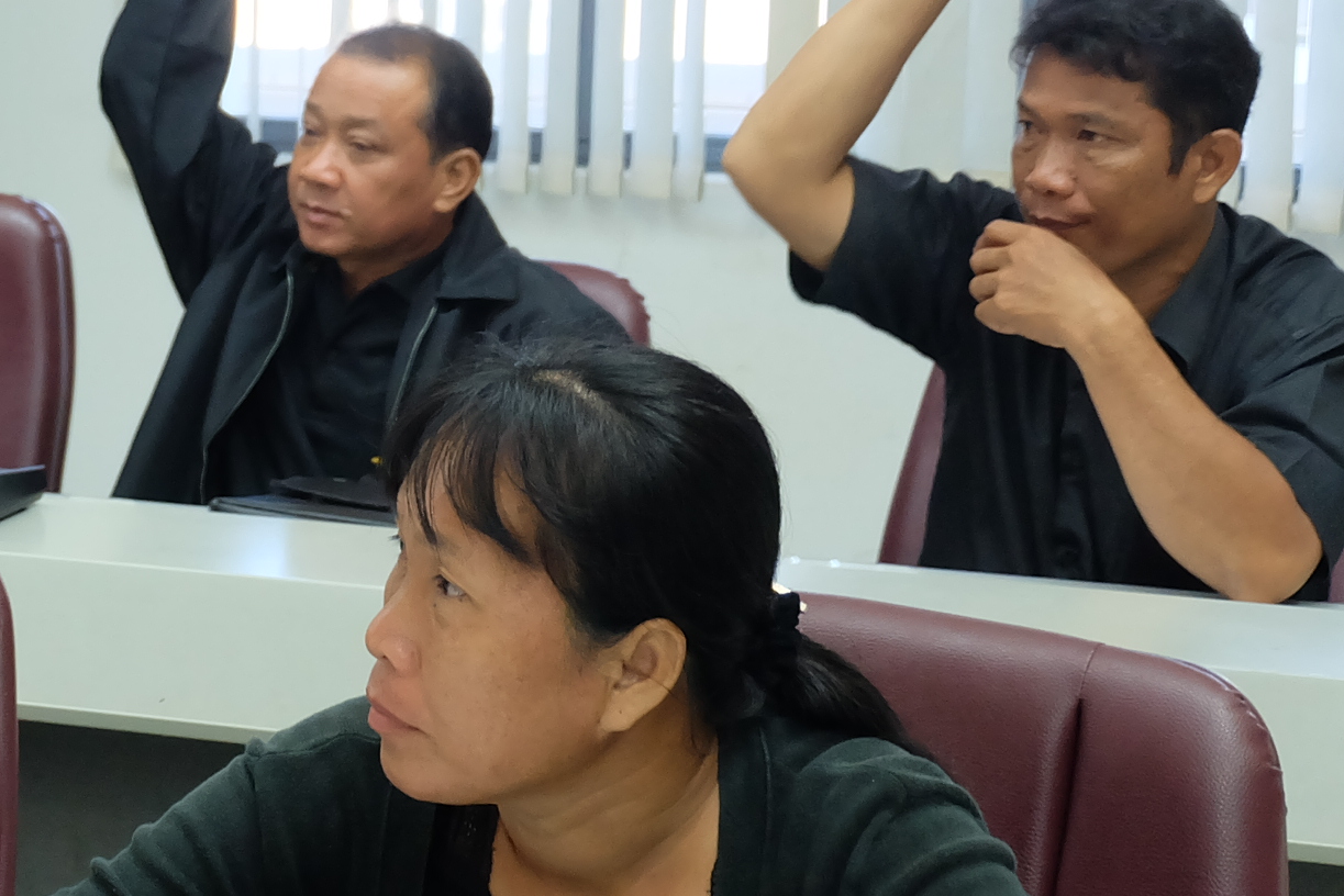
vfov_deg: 12.1
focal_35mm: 113
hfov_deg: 16.9
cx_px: -475
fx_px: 4219
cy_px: 360
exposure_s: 1/60
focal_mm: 26.9
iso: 1600
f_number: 4.5
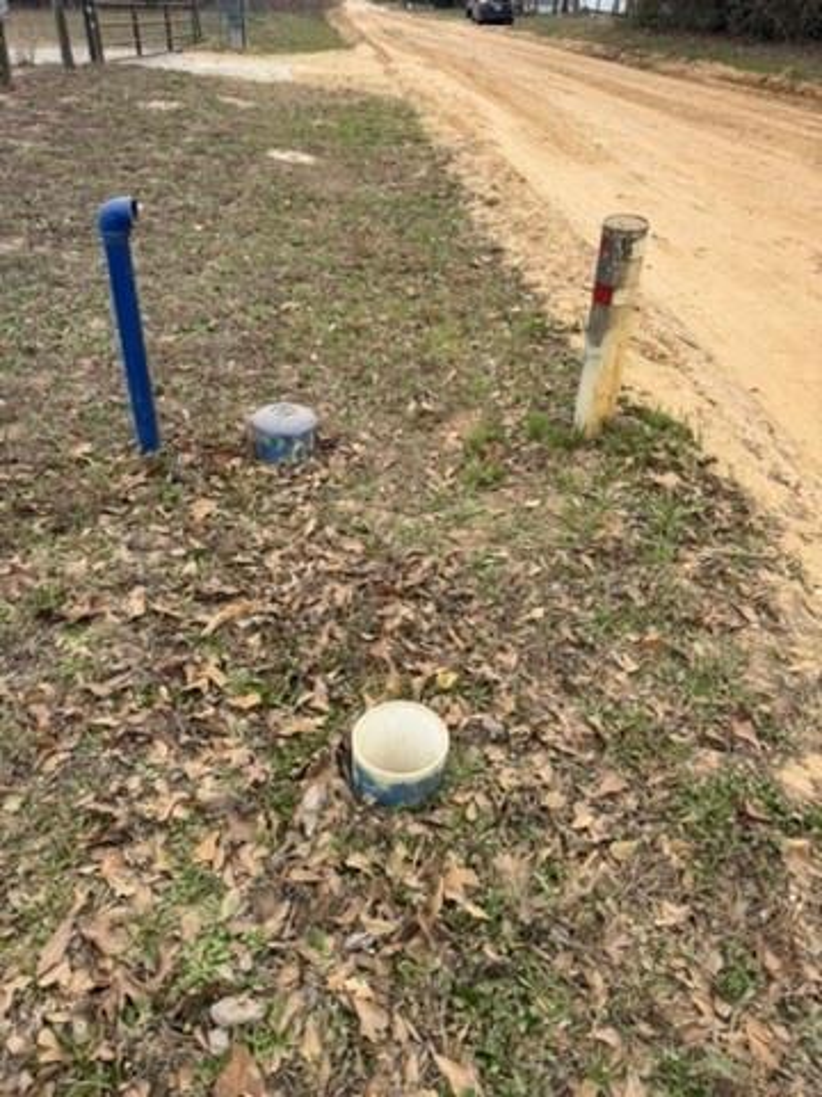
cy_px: 548
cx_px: 411
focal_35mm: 24
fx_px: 760
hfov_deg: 56.8
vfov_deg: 71.6
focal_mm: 6.76
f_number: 1.78
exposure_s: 1/1211
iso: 80
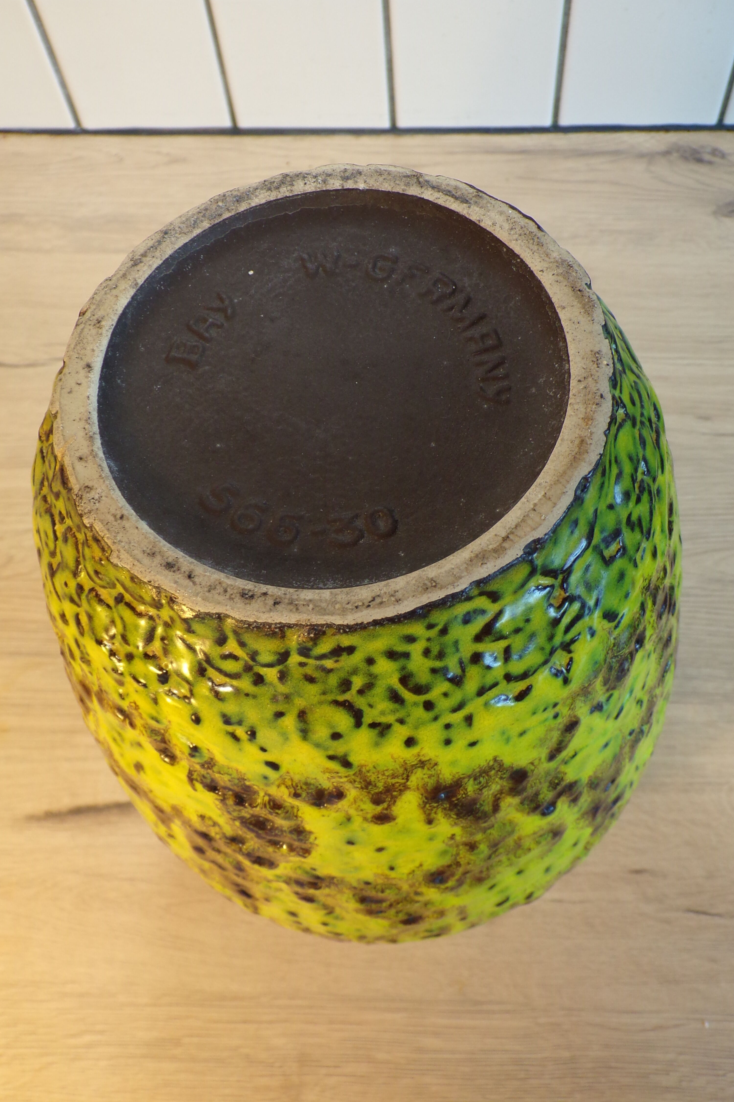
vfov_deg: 55.8
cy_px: 543
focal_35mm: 34
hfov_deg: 38.9
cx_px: 368
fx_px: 1040
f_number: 3.2
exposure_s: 1/40
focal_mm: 5.8
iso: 129
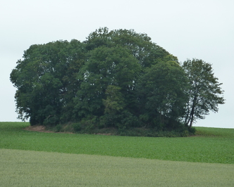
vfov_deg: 3.7
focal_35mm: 419
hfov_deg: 4.6
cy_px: 94
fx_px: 2903
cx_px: 111
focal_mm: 49.2
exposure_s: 1/125
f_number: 4.9
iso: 125
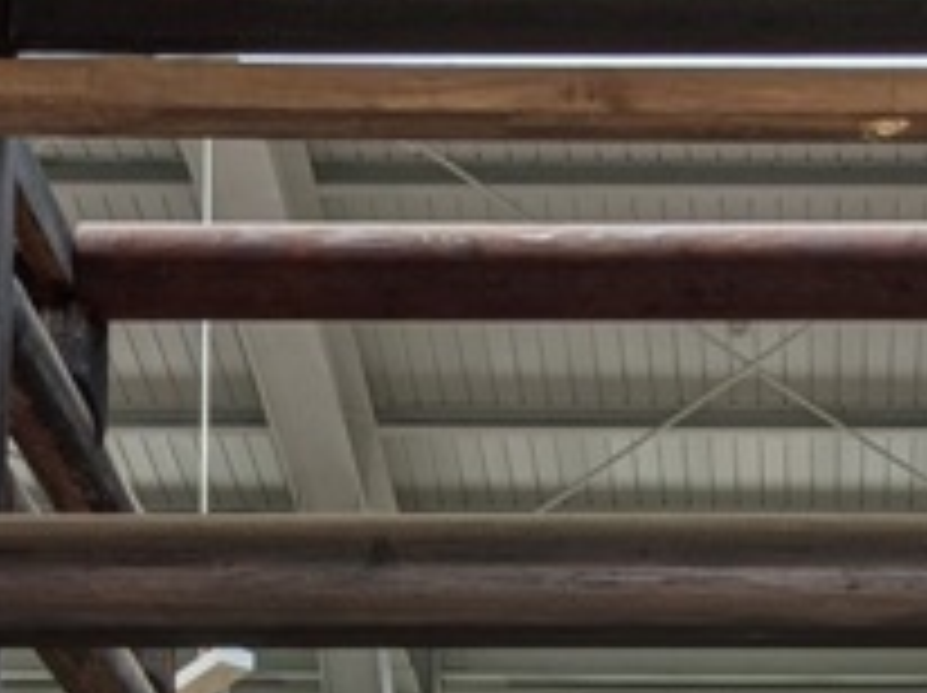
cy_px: 1346
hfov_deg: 18.5
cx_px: 810
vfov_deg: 12.5
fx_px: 2809
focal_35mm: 105
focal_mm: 4.38
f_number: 1.73
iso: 51
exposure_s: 1/600
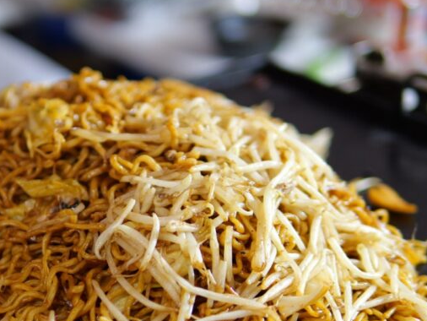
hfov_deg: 24.4
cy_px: 216
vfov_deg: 18.6
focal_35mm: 79
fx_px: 975
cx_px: 100
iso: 100
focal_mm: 25
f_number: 1.4
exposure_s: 1/60
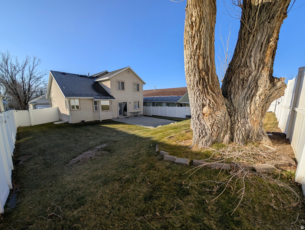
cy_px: 115
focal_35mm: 12
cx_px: 152
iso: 56
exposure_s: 1/4184
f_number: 1.7
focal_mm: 2.02
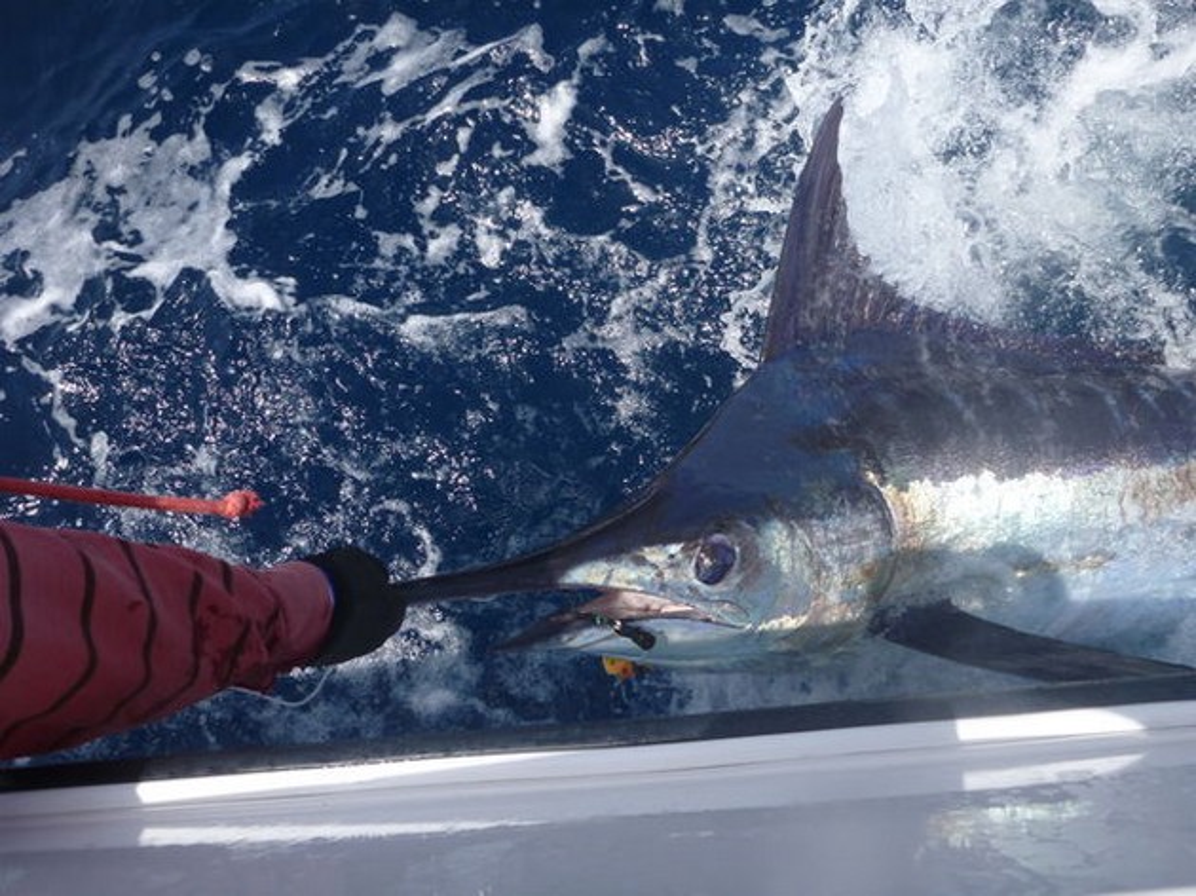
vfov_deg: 49.7
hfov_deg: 63.5
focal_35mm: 28
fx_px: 967
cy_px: 448
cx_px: 598
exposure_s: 1/640
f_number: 3.3
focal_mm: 4.9
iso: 100
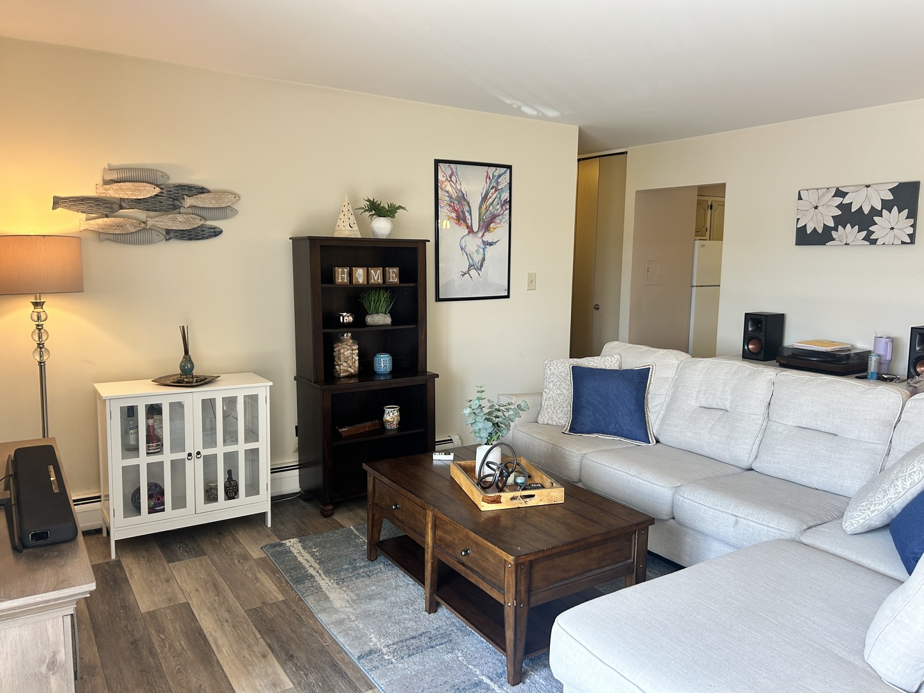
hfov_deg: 67.3
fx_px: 694
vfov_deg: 53.1
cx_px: 462
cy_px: 346
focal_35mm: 26
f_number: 1.5
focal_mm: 5.7
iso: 64
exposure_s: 1/117
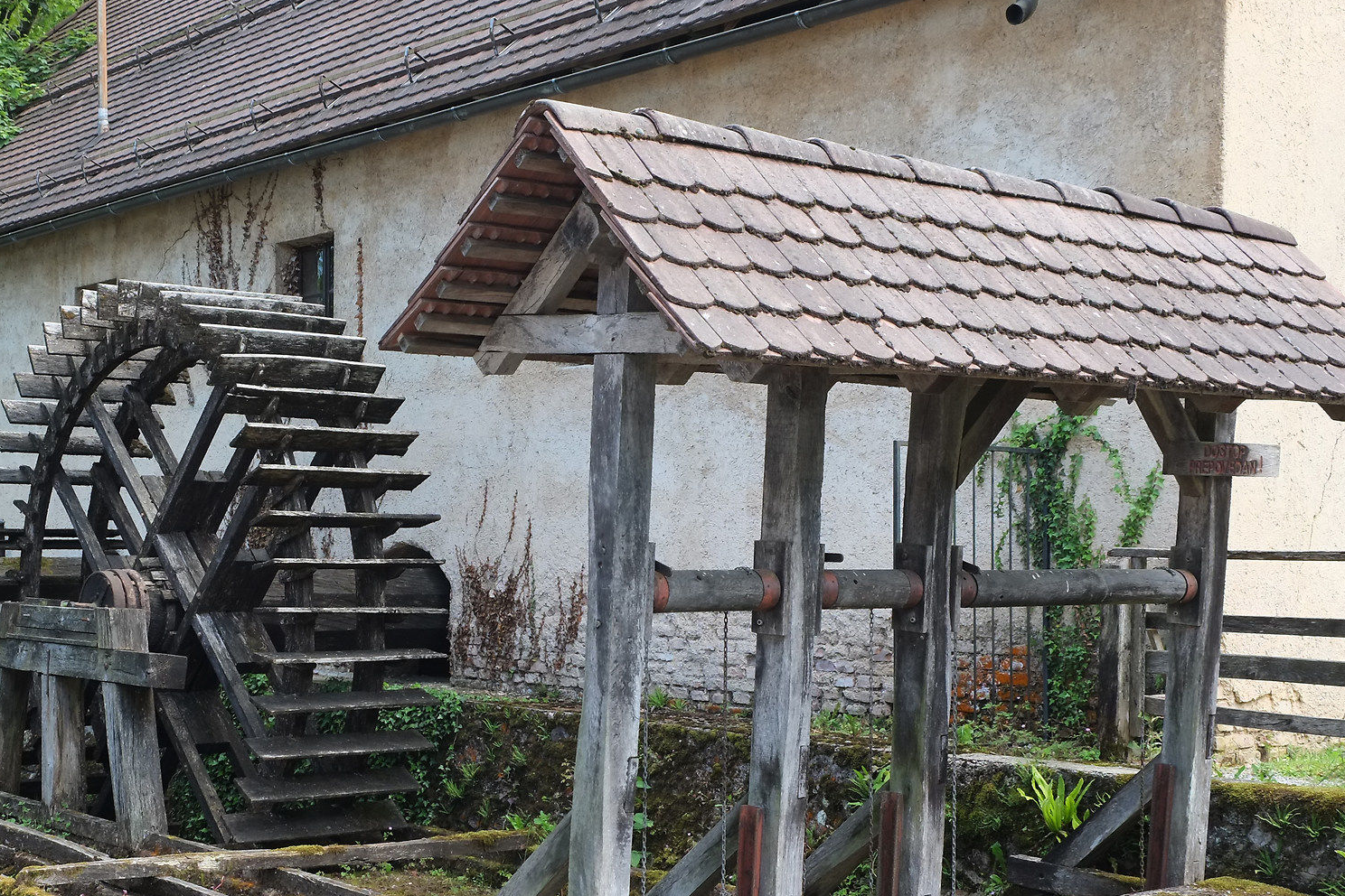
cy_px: 587
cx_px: 359
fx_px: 1868
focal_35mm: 50
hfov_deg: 38.7
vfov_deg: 26.9
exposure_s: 1/150
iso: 400
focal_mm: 20.5
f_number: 5.6
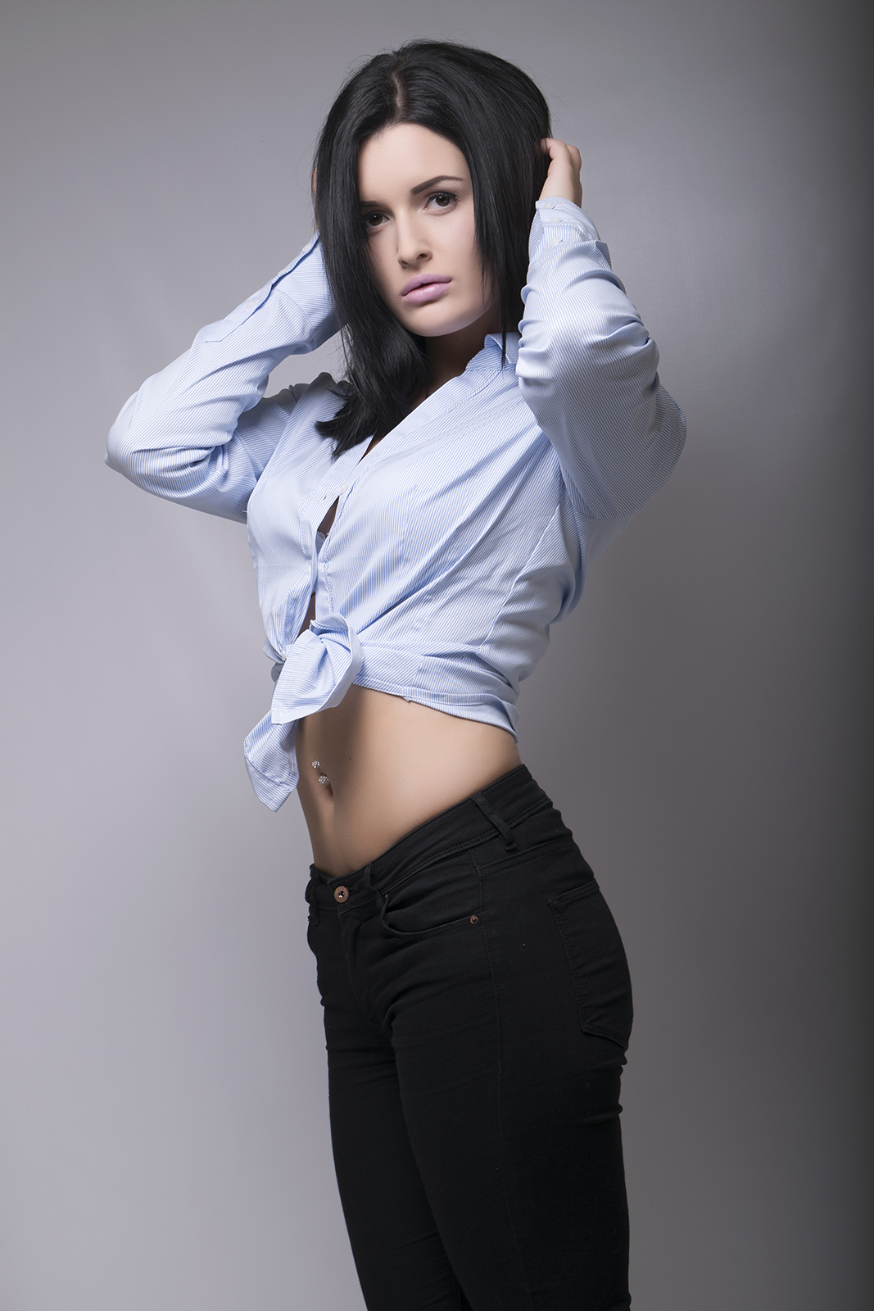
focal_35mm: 82
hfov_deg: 16.6
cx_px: 437
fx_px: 3003
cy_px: 656
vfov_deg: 24.6
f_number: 10
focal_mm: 55
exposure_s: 1/200
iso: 100
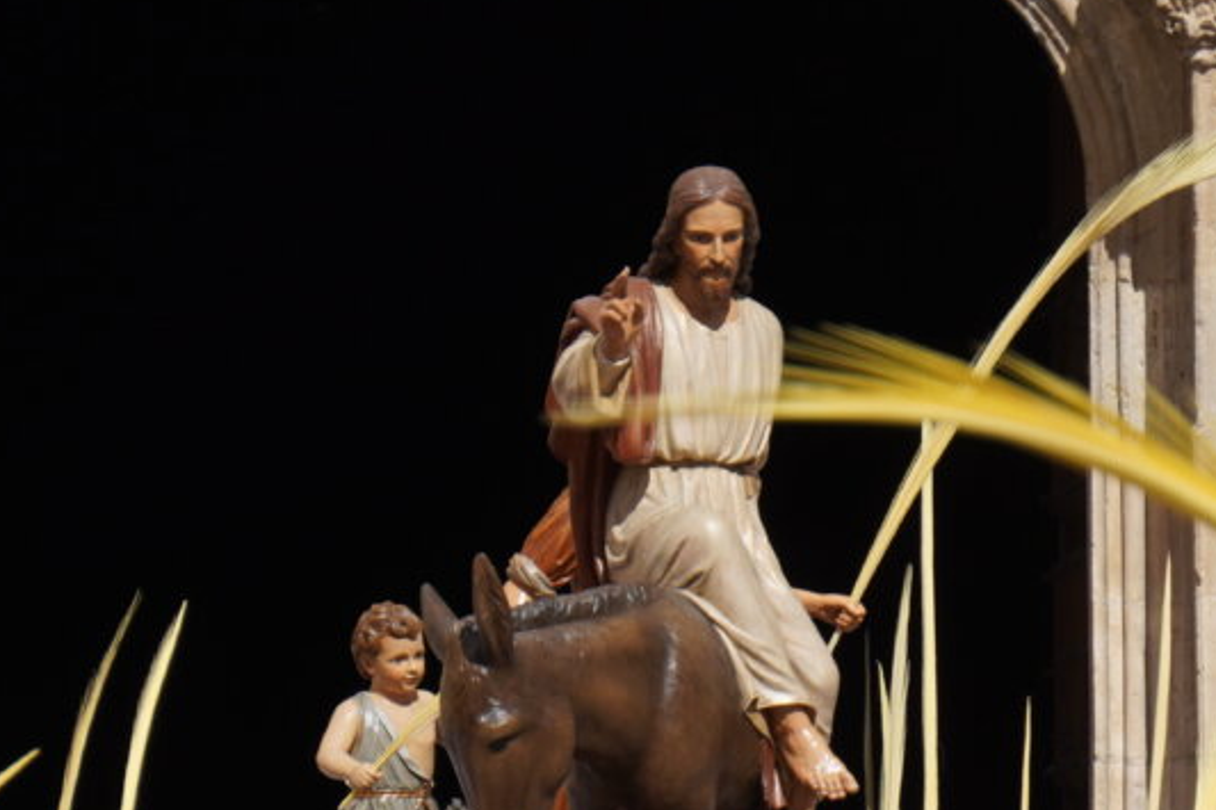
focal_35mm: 756
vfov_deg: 1.8
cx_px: 883
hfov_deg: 2.7
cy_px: 738
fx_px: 25527
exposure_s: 1/640
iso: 100
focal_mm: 210
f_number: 8
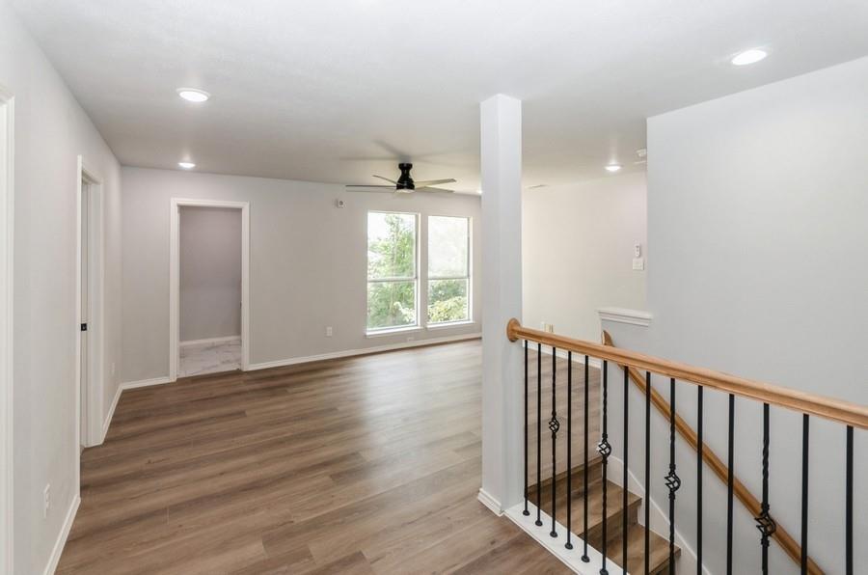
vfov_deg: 77.1
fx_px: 361
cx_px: 434
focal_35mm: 15
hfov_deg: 100.5
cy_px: 288
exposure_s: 1/60
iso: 280
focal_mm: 10
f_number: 4
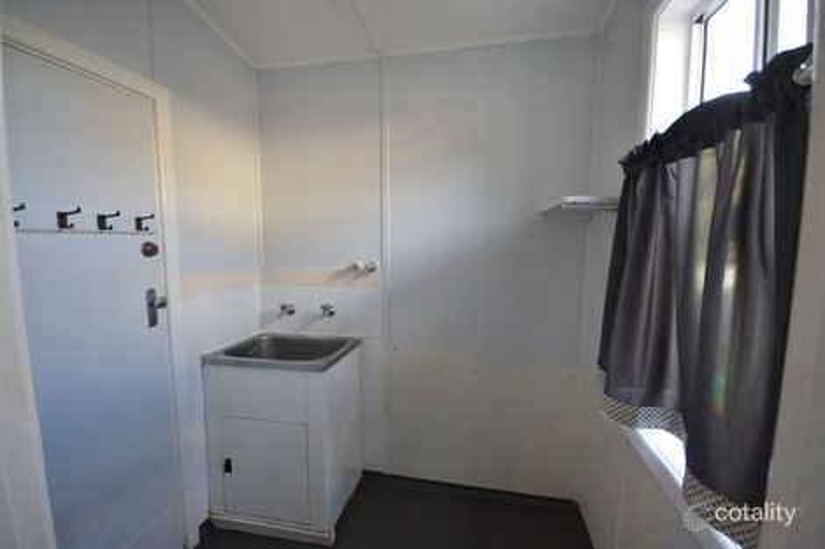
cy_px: 274
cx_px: 412
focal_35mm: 15
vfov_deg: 77.3
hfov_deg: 100.4
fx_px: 344
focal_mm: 10
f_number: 4
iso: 1400
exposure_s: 1/60
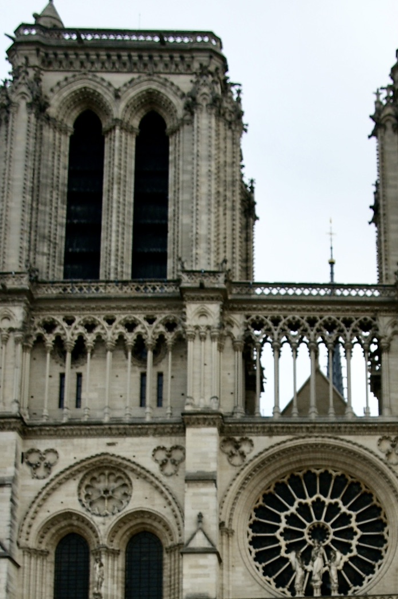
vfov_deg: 15.7
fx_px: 2144
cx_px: 260
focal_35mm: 129
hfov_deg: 10.6
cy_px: 541
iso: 100
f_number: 7.1
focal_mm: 45
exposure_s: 1/200
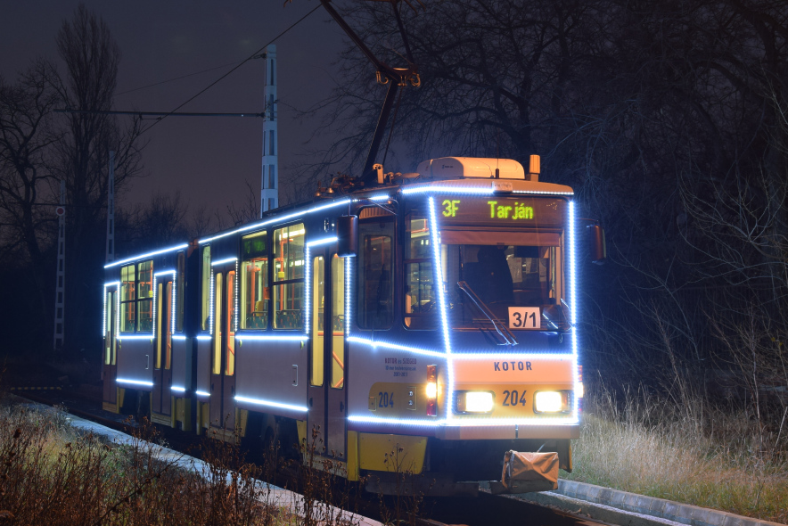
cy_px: 222
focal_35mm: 75
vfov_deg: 18.2
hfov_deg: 27.0
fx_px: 1642
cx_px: 365
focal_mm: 34
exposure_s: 1.3
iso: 200
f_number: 6.3
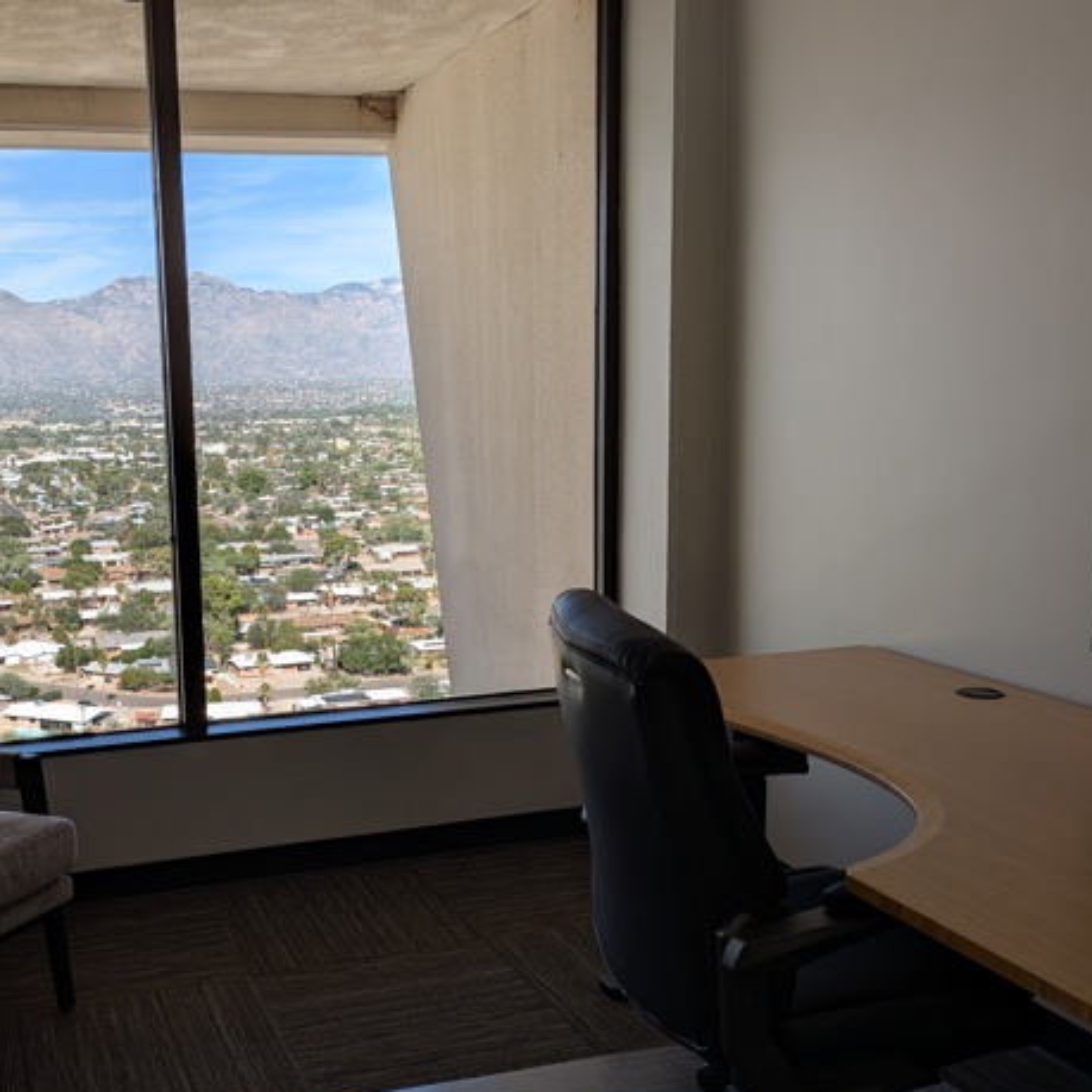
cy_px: 580
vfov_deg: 44.9
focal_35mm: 37
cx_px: 305
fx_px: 1321
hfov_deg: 43.8
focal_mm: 4.53
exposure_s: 1/695
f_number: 1.7
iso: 29
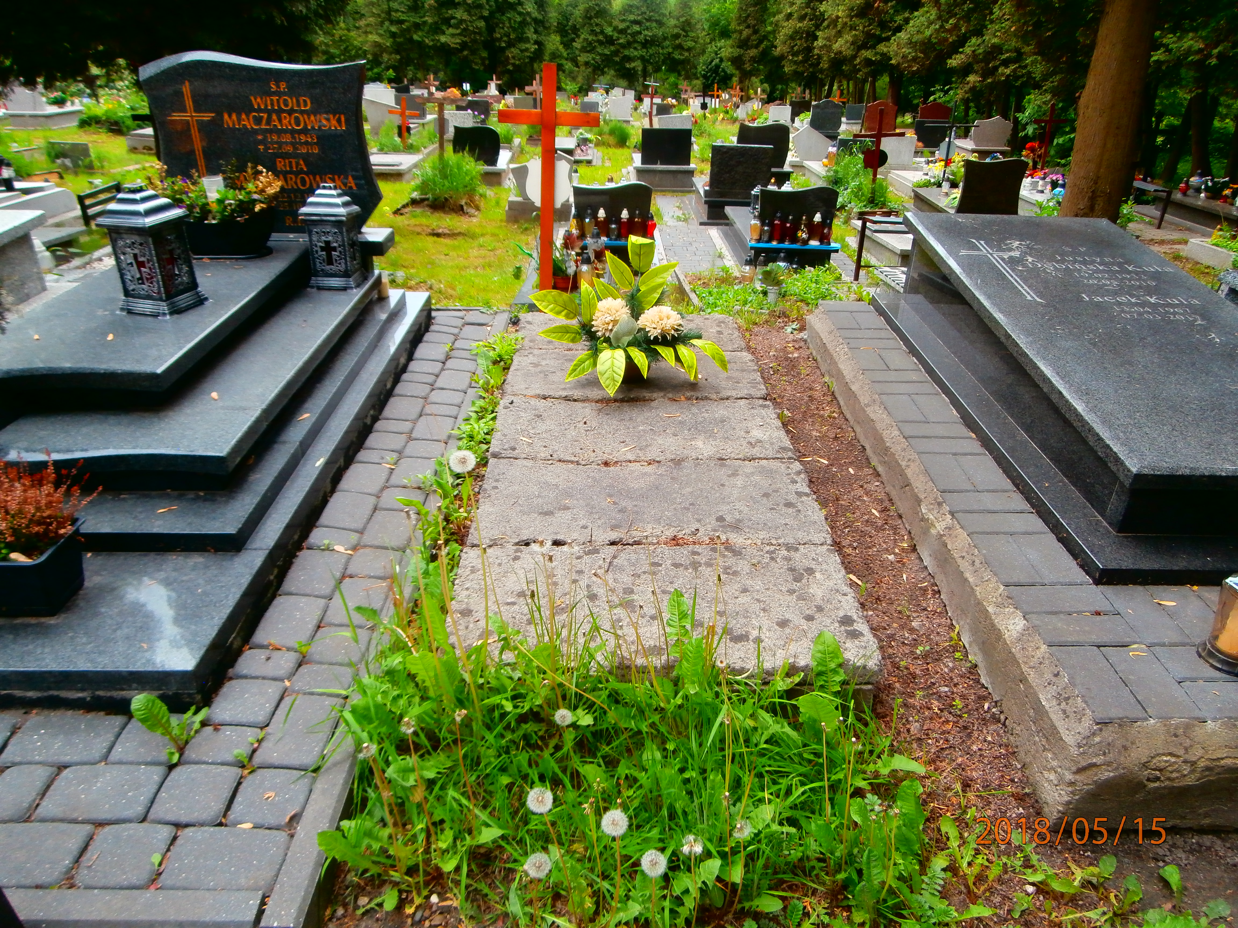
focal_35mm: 24
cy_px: 464
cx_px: 619
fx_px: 858
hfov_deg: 71.6
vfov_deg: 56.8
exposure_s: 1/200
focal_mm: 4.2
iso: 100
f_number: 3
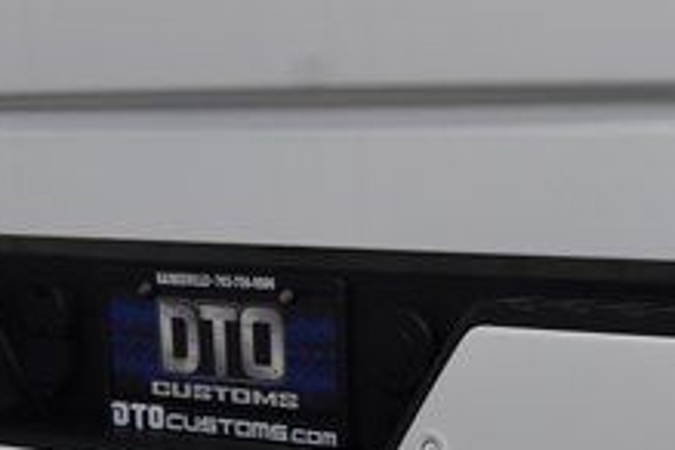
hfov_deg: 19.3
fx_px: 1969
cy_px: 359
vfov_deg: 13.0
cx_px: 496
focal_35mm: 105
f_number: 8
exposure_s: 1/60
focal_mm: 24
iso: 1600
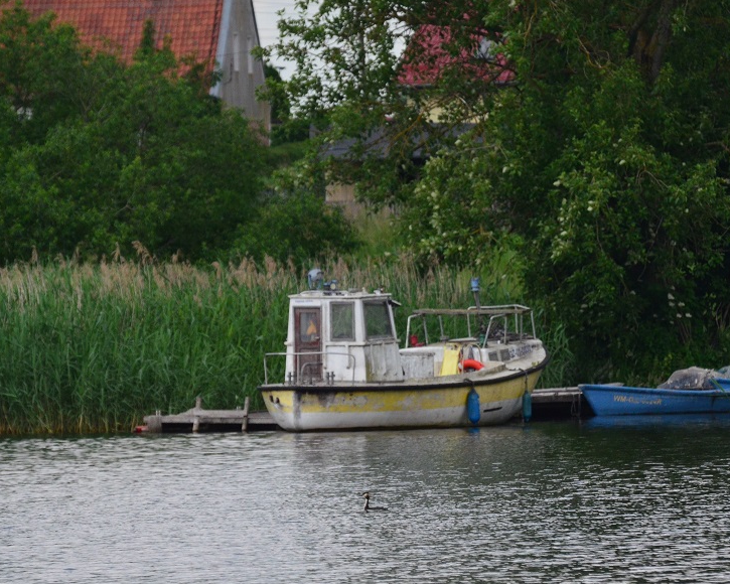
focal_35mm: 387
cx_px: 468
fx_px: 8361
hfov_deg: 5.0
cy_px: 282
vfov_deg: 4.0
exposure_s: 1/8000
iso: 1600
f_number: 5.3
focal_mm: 200
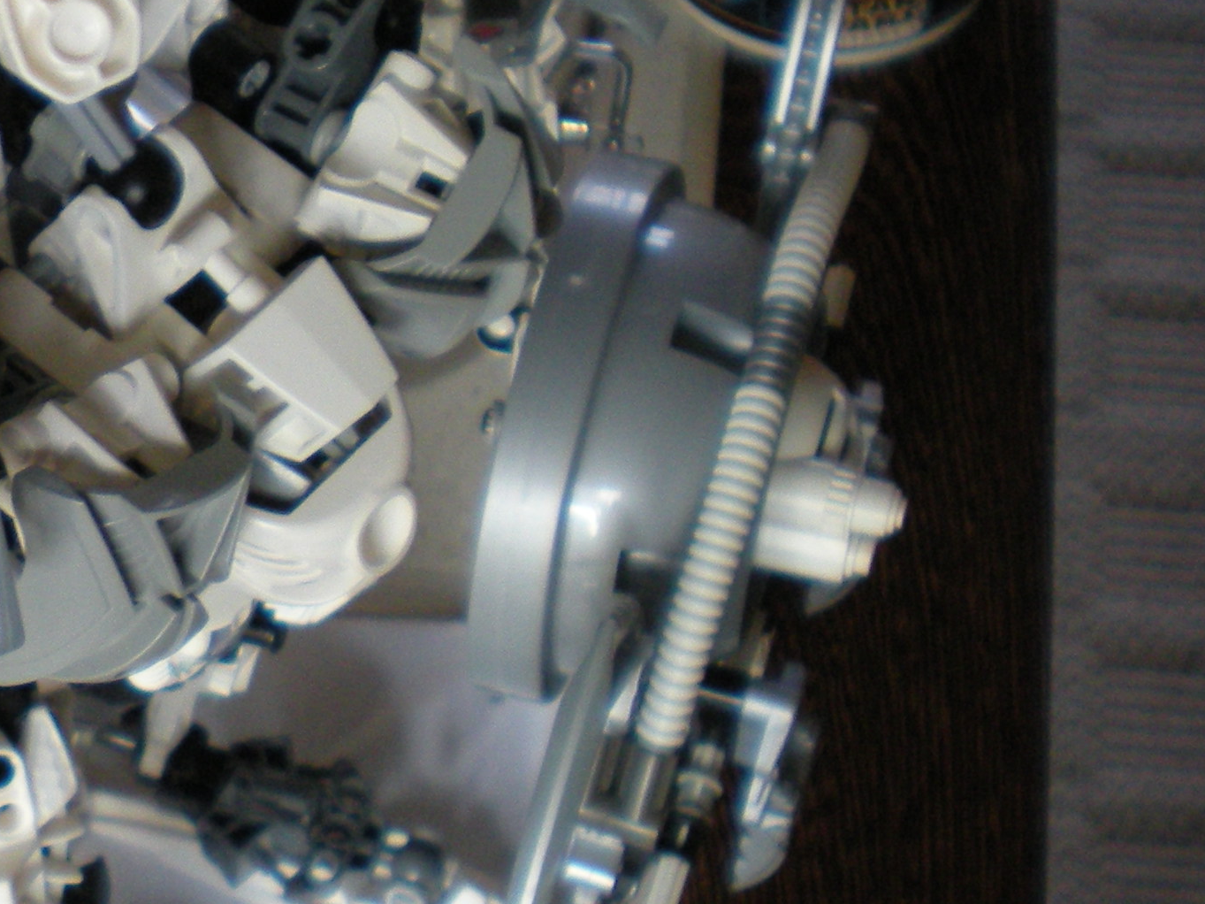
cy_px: 444
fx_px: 3167
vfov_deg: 16.2
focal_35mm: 91
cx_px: -132
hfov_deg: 20.5
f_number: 3.1
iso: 200
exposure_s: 1/43
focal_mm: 6.3
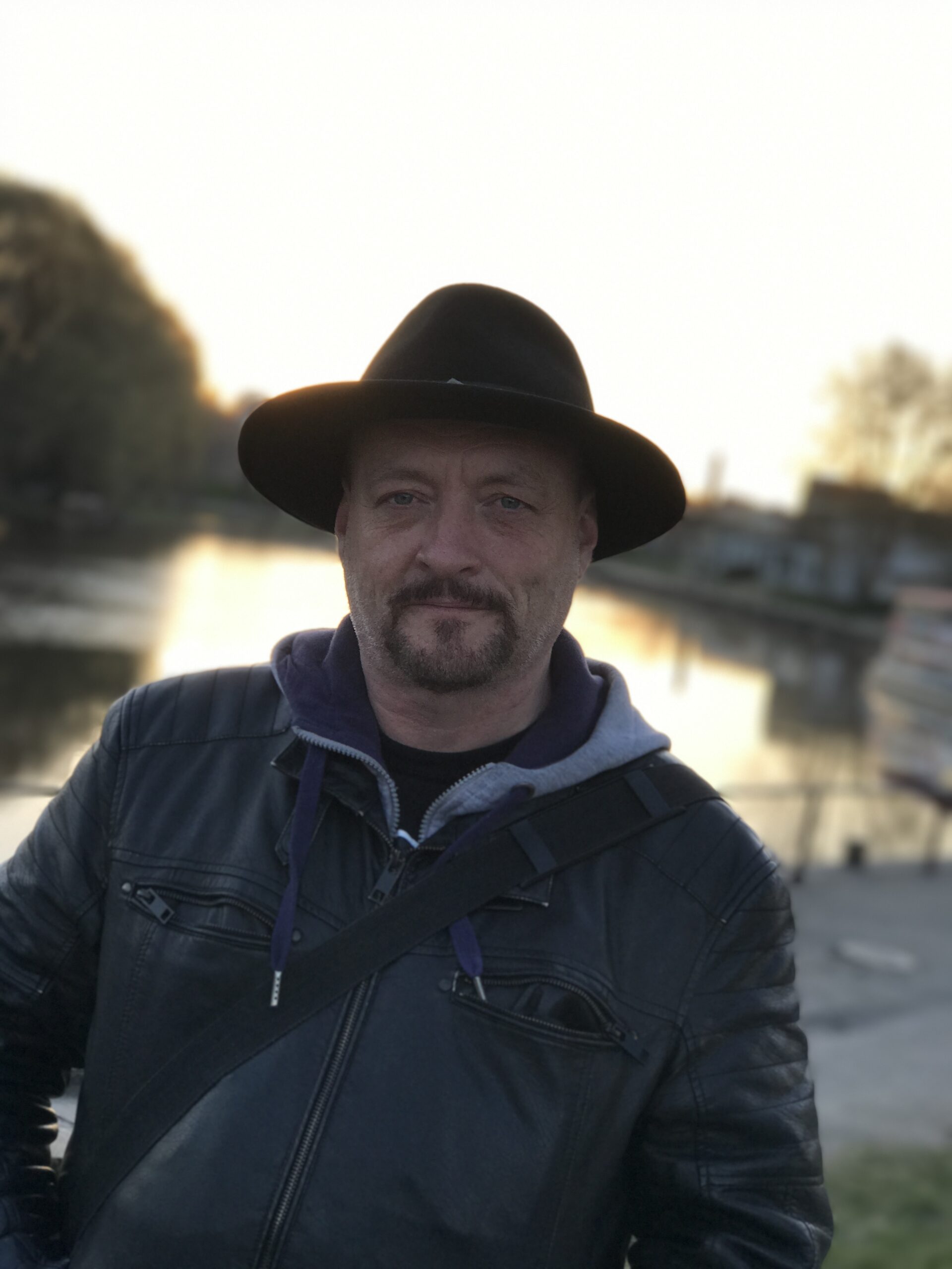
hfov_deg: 25.7
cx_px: 476
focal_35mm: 57
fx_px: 2090
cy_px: 634
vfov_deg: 33.8
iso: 25
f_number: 2.8
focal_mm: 6.6
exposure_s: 1/100
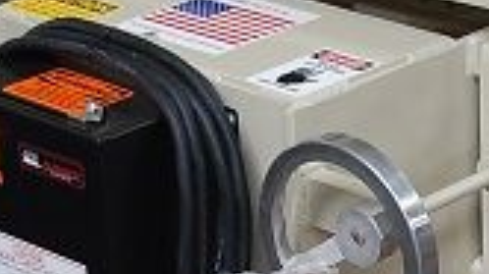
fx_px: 2332
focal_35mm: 180
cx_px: 398
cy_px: 230
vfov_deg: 6.7
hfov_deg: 11.9
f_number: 4.8
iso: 400
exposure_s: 1/80
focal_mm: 38
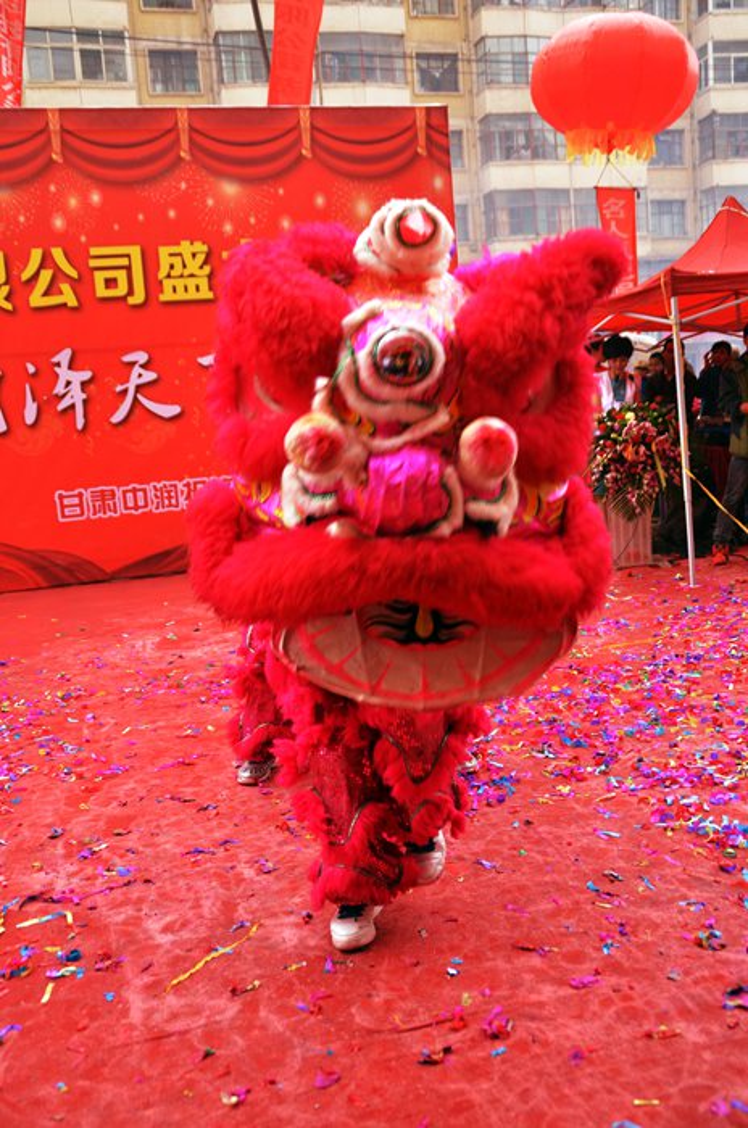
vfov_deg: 57.3
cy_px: 564
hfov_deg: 39.8
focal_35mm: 33
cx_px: 374
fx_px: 1033
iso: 640
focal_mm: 22
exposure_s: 1/400
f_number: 3.5
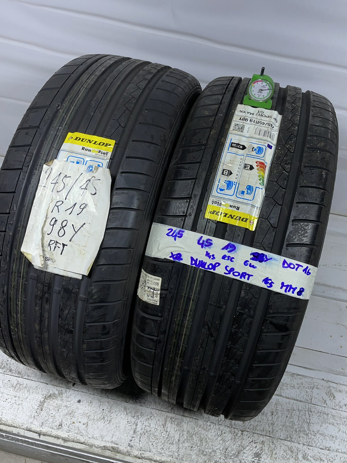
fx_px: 414
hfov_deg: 45.4
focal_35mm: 31
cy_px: 221
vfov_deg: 58.3
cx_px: 171
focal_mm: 4.2
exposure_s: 1/225
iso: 32
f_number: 1.6
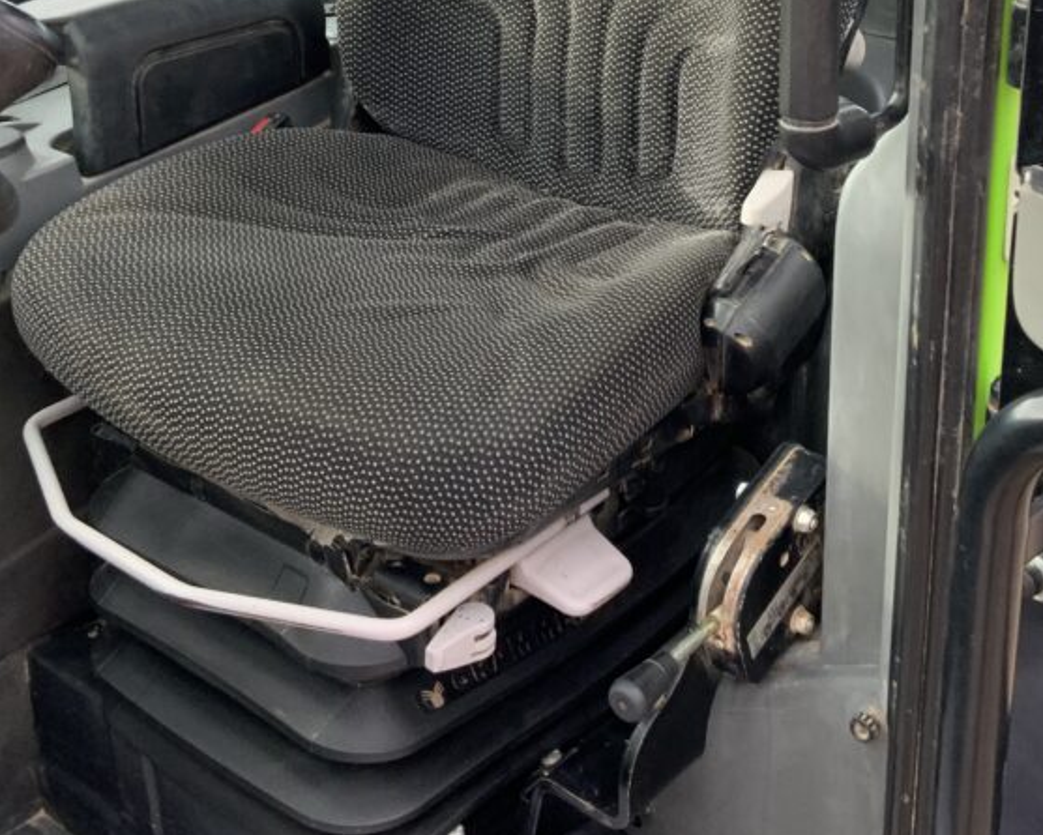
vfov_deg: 28.4
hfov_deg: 36.0
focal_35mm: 52
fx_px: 1606
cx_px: 567
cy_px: 140
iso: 64
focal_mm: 3
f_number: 1.8
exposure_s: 1/122
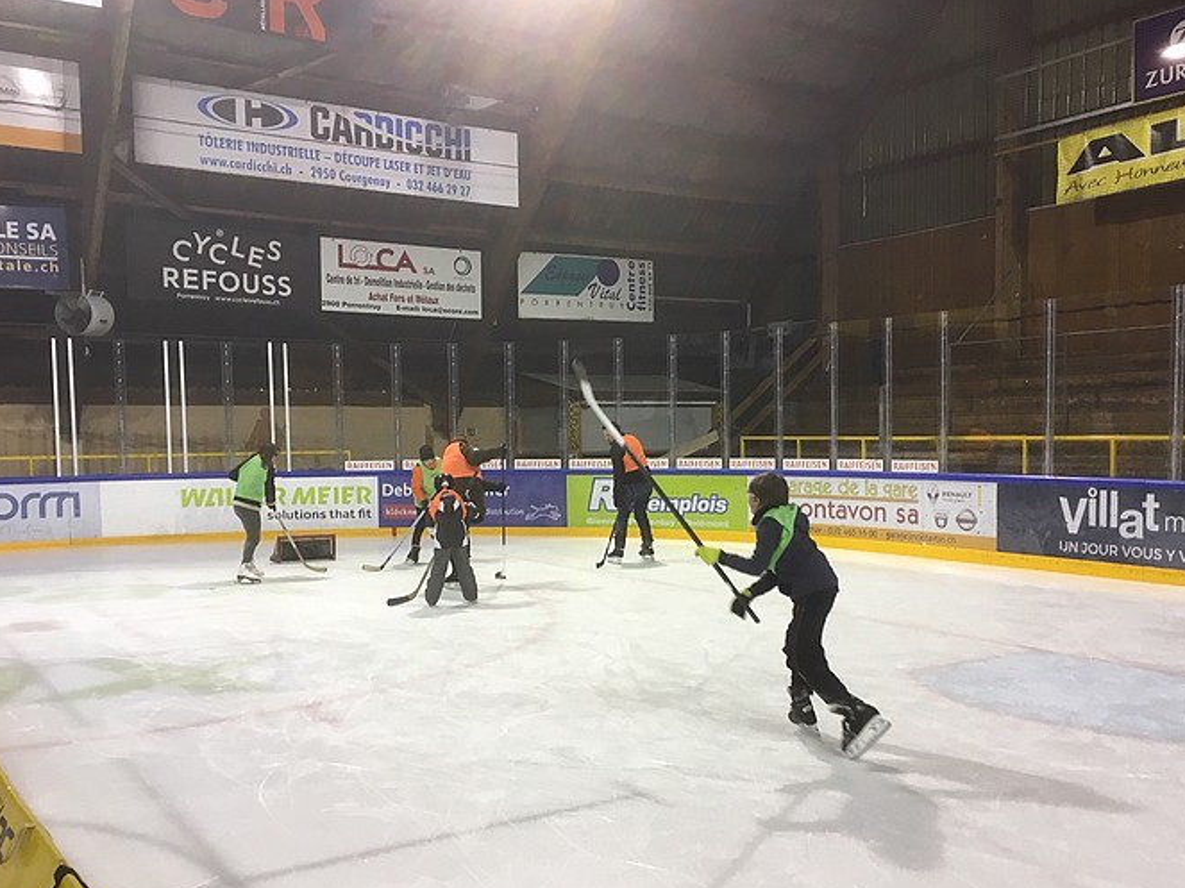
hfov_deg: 52.6
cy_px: 502
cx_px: 624
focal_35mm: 35
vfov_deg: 40.6
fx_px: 1198
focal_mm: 4.15
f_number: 2.2
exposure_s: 1/33
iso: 40
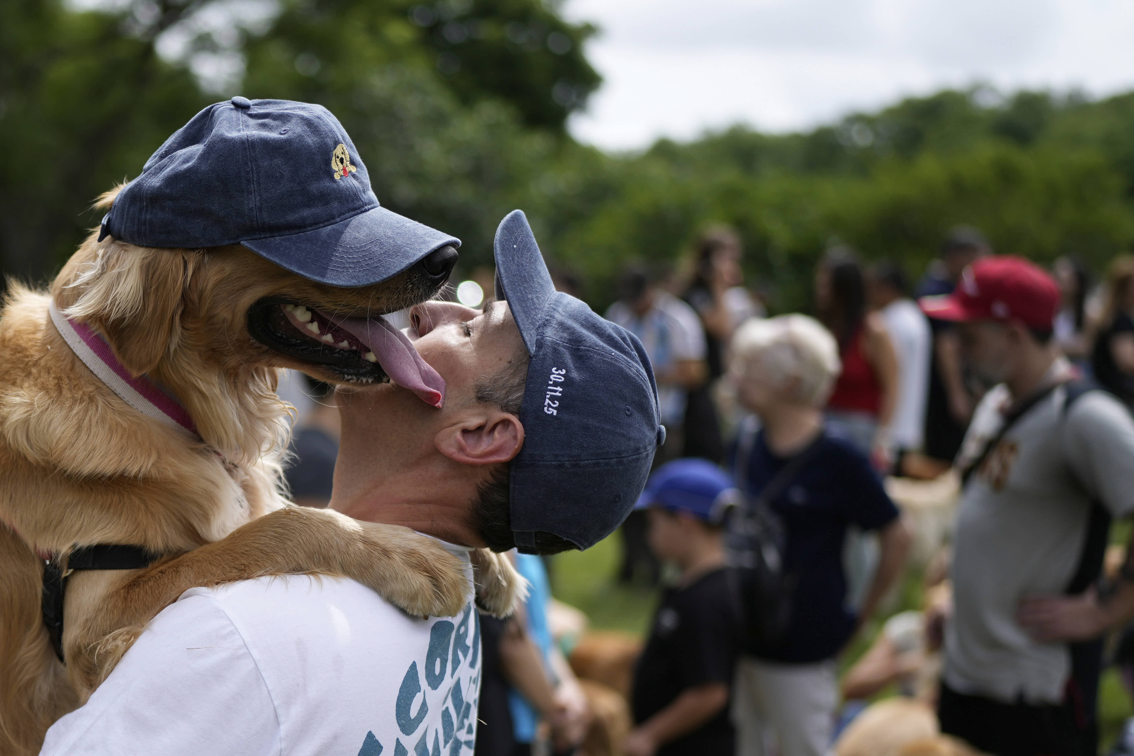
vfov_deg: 20.4
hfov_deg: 29.4
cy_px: 616
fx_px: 2079
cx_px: 129
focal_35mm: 66
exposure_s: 1/5000
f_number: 1.4
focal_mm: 35
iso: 100
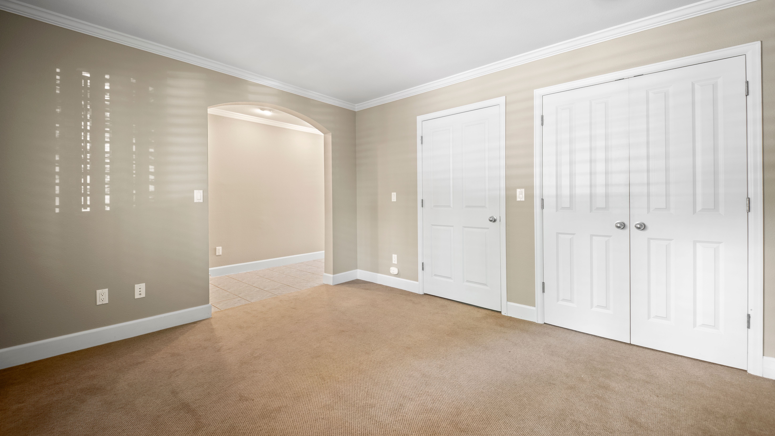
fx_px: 308
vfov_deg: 70.5
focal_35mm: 15
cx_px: 387
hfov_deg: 103.0
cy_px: 204
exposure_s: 1
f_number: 6.3
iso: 400
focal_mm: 14
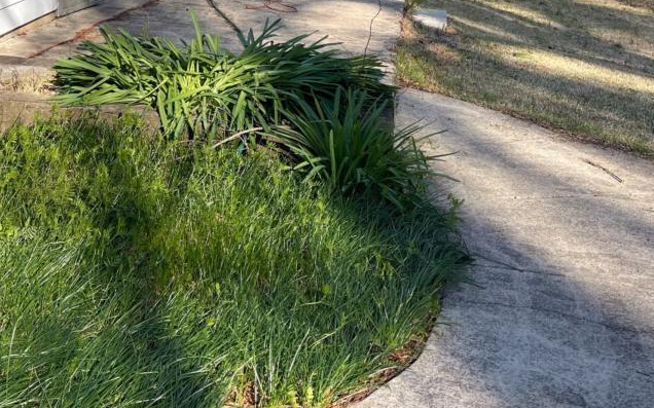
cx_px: 174
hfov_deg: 39.4
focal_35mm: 50
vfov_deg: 24.1
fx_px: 891
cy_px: -44
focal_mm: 5.1
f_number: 1.6
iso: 32
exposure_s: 1/901
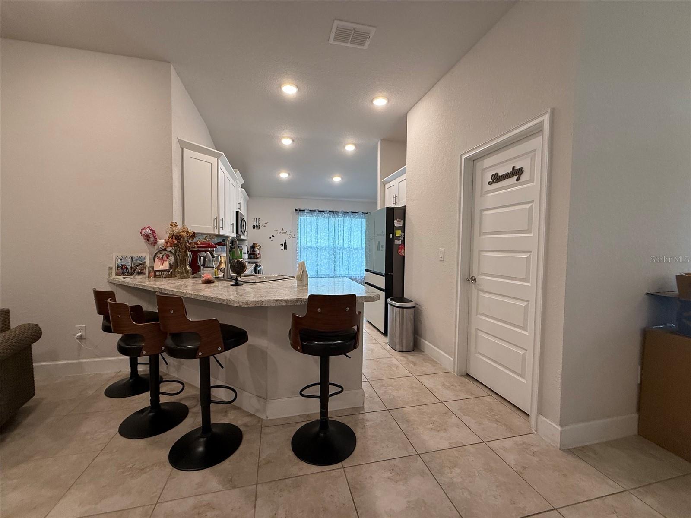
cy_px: 259
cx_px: 346
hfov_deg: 102.1
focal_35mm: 14
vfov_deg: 85.7
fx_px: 279
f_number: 2.2
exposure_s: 1/120
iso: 250
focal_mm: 2.22
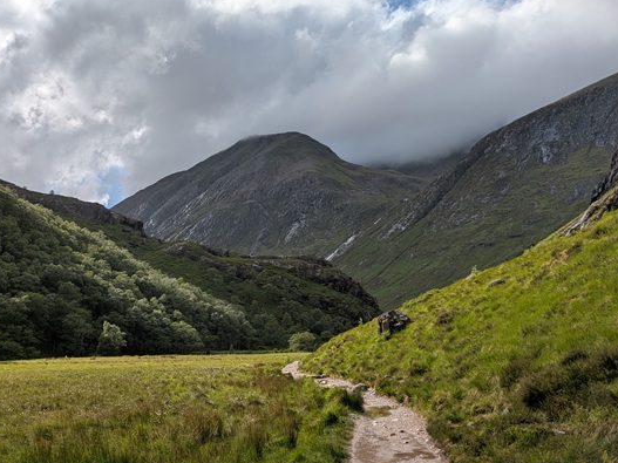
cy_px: 270
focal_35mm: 37
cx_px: 276
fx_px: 660
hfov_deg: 50.1
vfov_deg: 38.5
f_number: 1.89
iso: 51
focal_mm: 5.43
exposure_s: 1/3953
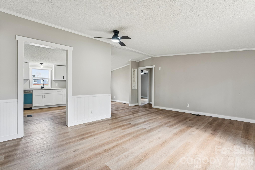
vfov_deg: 72.0
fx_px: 117
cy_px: 85
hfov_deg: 95.0
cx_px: 128
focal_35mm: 16
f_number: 13
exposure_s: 1/2
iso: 100
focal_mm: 16.5
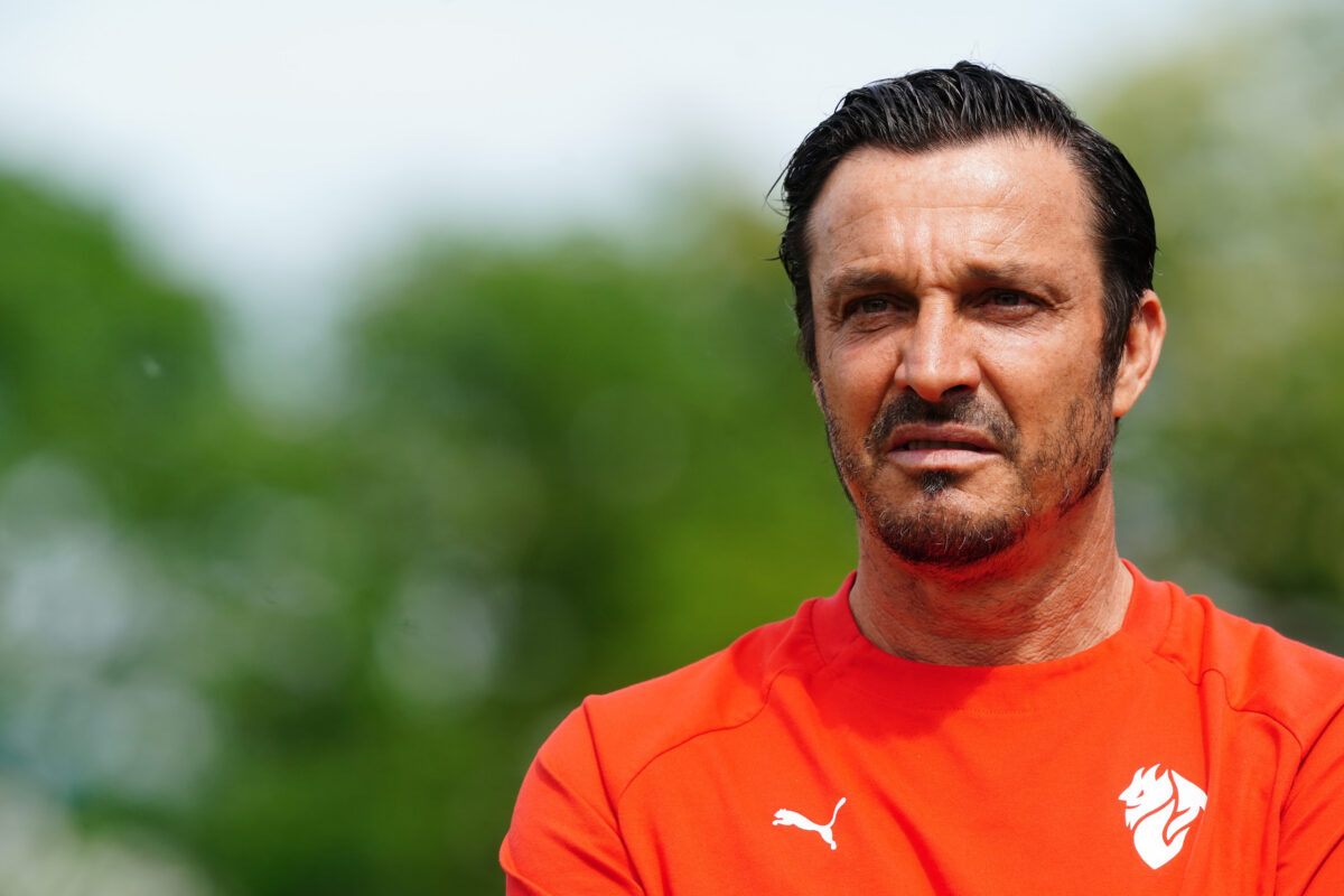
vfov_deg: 3.3
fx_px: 15679
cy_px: 448
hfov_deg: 4.9
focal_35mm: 420
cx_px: 672
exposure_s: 1/1250
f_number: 6.3
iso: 640
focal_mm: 420
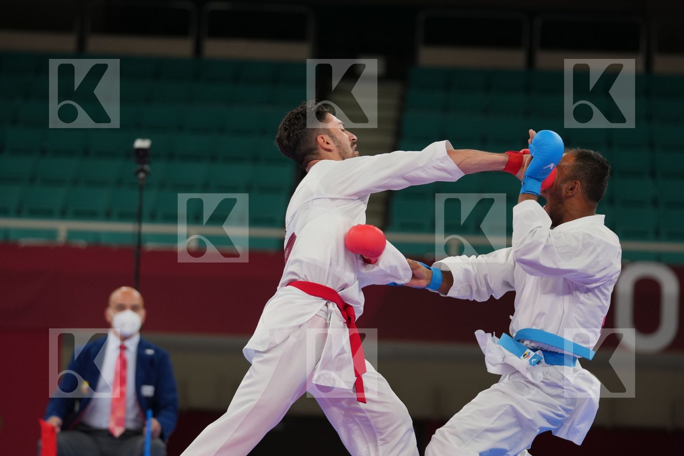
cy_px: 228
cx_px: 342
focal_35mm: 193
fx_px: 3667
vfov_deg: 7.1
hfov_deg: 10.7
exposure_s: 1/1000
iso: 500
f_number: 2.8
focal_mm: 129
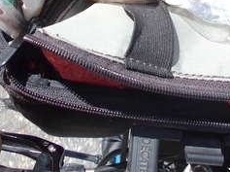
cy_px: -5
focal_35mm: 71
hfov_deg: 27.4
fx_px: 471
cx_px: 137
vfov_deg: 20.0
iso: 80
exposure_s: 1/320
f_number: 5.4
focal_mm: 4
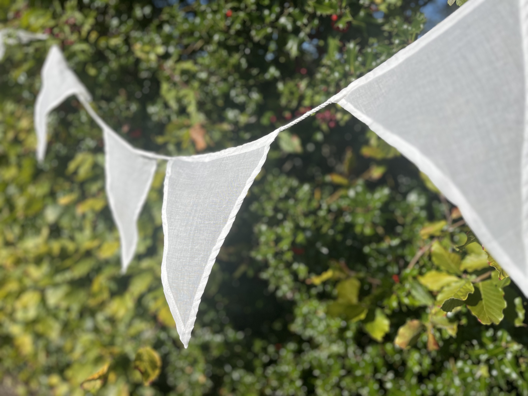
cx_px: 264
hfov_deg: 67.3
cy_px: 198
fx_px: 397
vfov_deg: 53.1
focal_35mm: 26
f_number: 1.6
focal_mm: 5.1
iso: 50
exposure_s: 1/4854
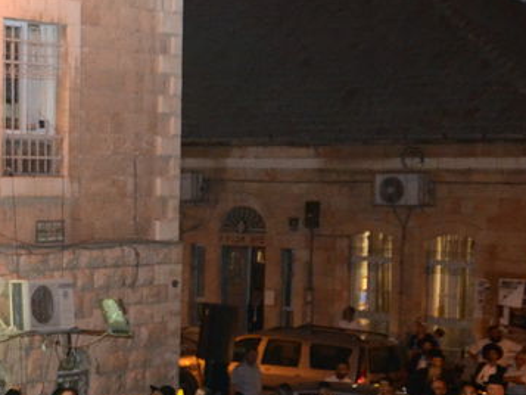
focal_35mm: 96
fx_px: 1457
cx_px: -245
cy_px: 251
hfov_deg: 18.3
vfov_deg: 15.4
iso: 2000
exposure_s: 1/100
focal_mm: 17
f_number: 3.5
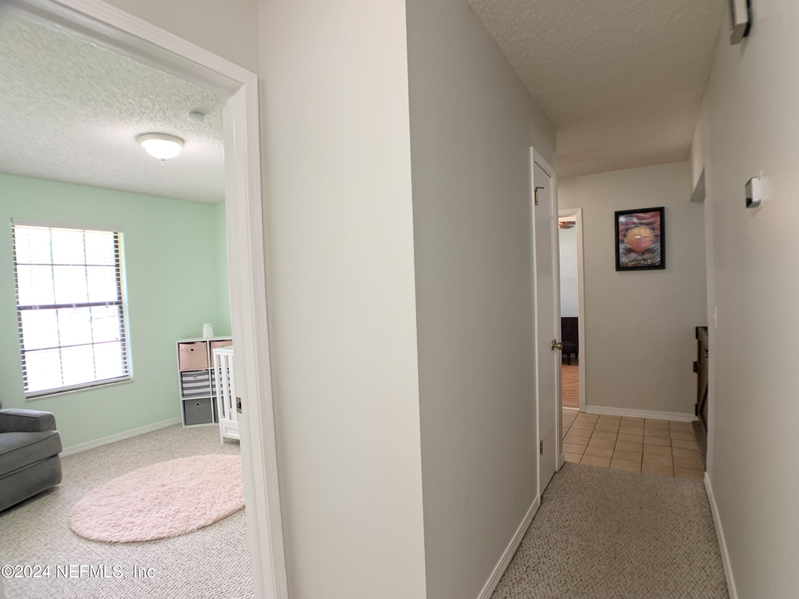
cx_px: 400
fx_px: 600
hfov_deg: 67.3
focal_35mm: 26
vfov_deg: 53.1
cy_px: 300
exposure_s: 1/60
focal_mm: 4.25
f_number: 1.8
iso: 100
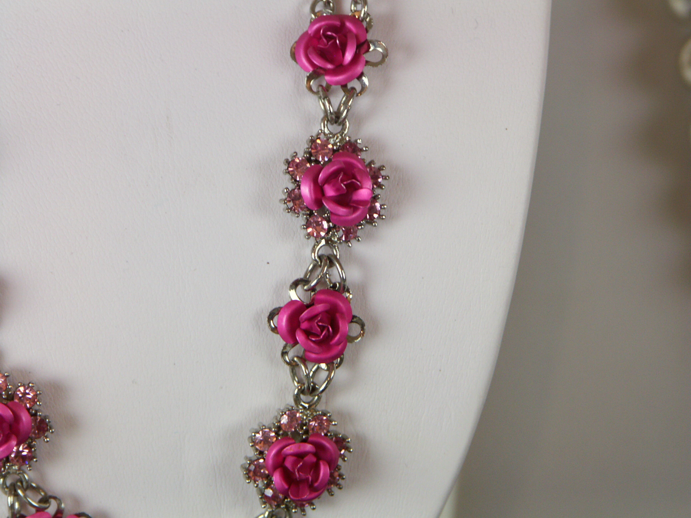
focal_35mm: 200
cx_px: 346
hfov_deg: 9.9
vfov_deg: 7.4
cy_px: 259
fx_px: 3992
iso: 100
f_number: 4.5
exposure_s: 1/40
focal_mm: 50.8
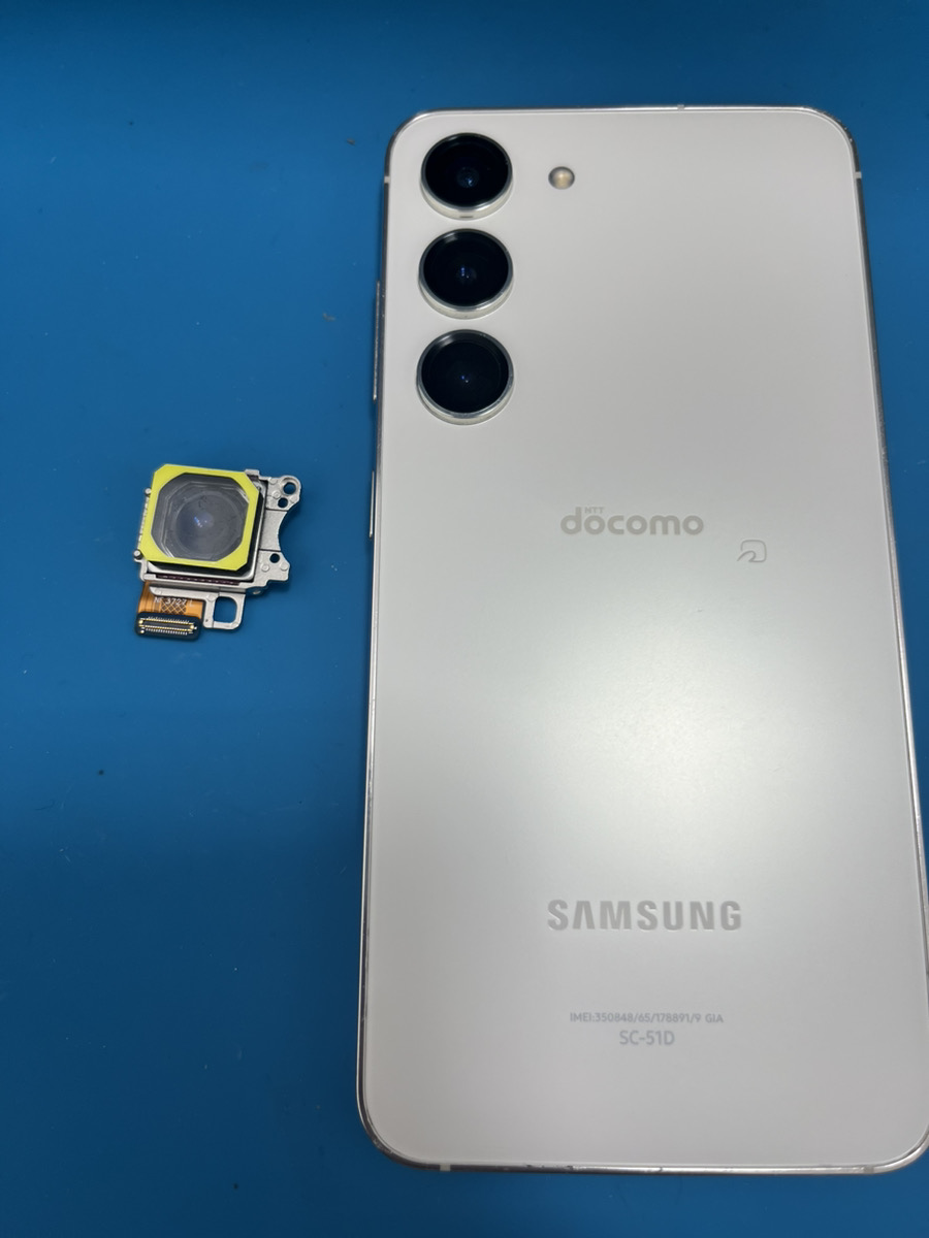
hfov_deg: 53.1
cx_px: 464
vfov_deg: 67.3
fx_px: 930
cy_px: 619
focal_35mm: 26
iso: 40
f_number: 1.6
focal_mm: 5.1
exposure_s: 1/107
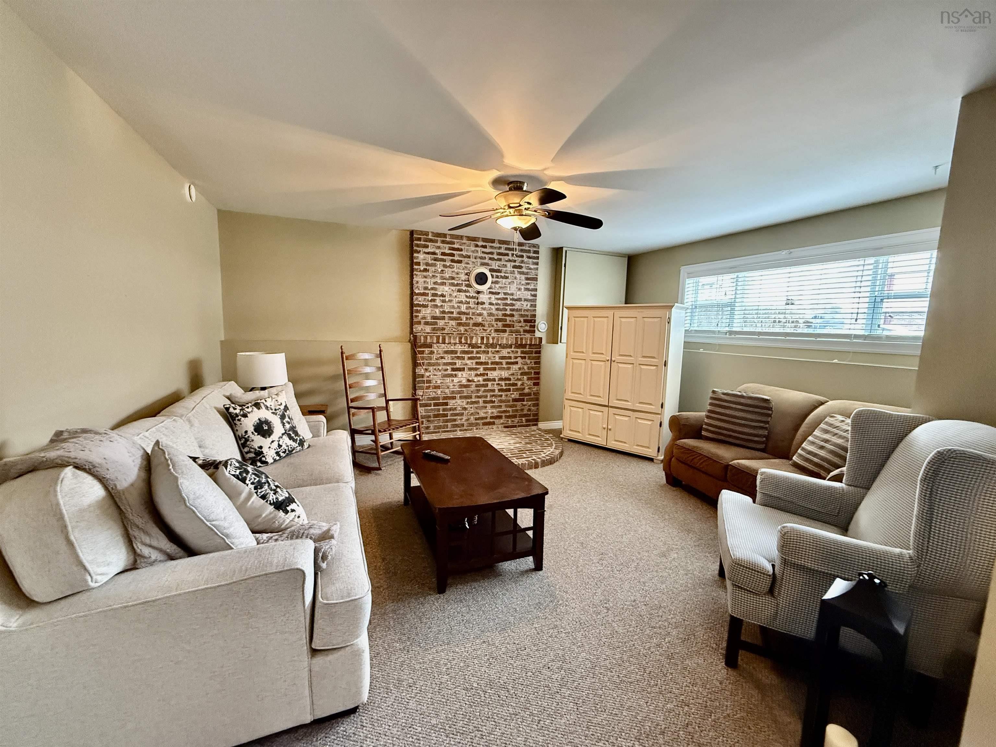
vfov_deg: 85.7
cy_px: 374
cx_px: 498
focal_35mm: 14
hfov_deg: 102.1
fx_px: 403
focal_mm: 2.22
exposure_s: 1/60
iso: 800
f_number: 2.2
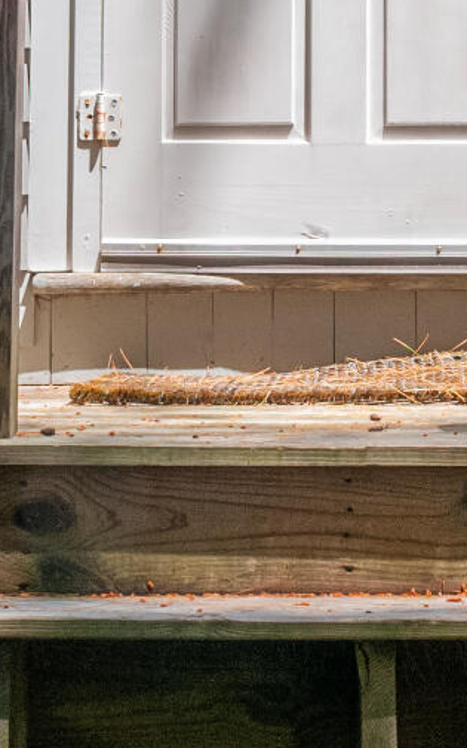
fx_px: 2220
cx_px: 359
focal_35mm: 109
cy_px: 52
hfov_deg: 12.0
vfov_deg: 18.7
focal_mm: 18
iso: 400
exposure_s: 1/80
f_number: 14
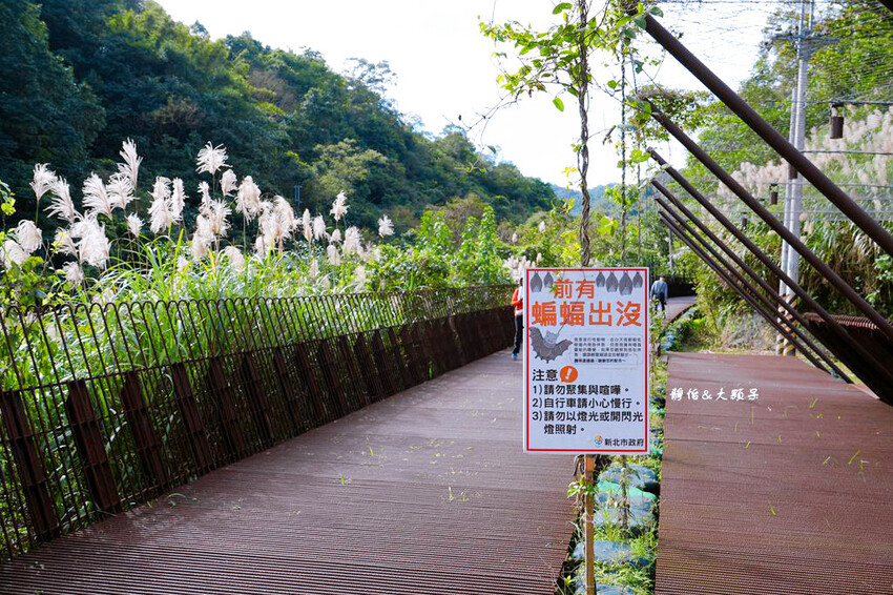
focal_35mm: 31
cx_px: 446
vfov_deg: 42.3
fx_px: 769
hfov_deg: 60.3
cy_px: 298
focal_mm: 31
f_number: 8
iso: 160
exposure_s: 1/200
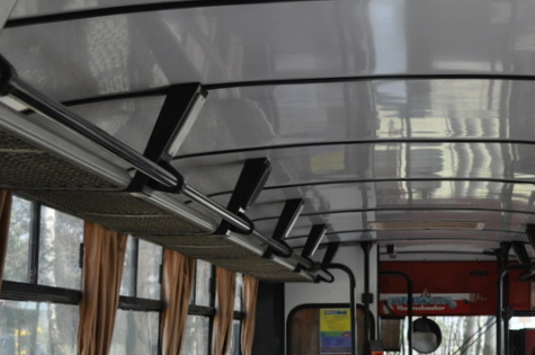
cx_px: 395
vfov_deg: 14.9
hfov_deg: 22.2
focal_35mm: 91
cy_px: 260
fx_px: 1350
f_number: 4.8
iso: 800
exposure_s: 1/1000
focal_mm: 32
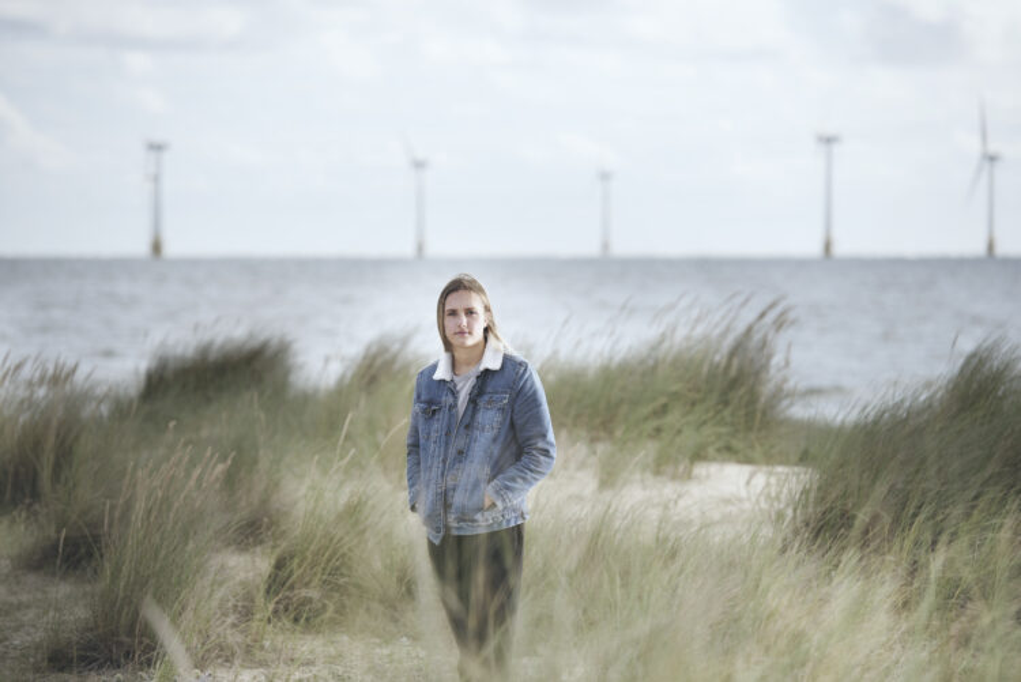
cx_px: 510
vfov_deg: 8.1
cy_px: 341
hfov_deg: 12.1
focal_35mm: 170
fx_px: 4824
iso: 100
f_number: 4
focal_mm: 170
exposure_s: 1/1000
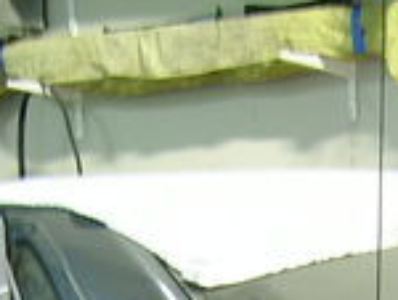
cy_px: 568
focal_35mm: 149
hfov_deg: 13.2
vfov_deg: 9.4
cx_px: 265
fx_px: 1716
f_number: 2.8
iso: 100
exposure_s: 1
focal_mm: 5.95
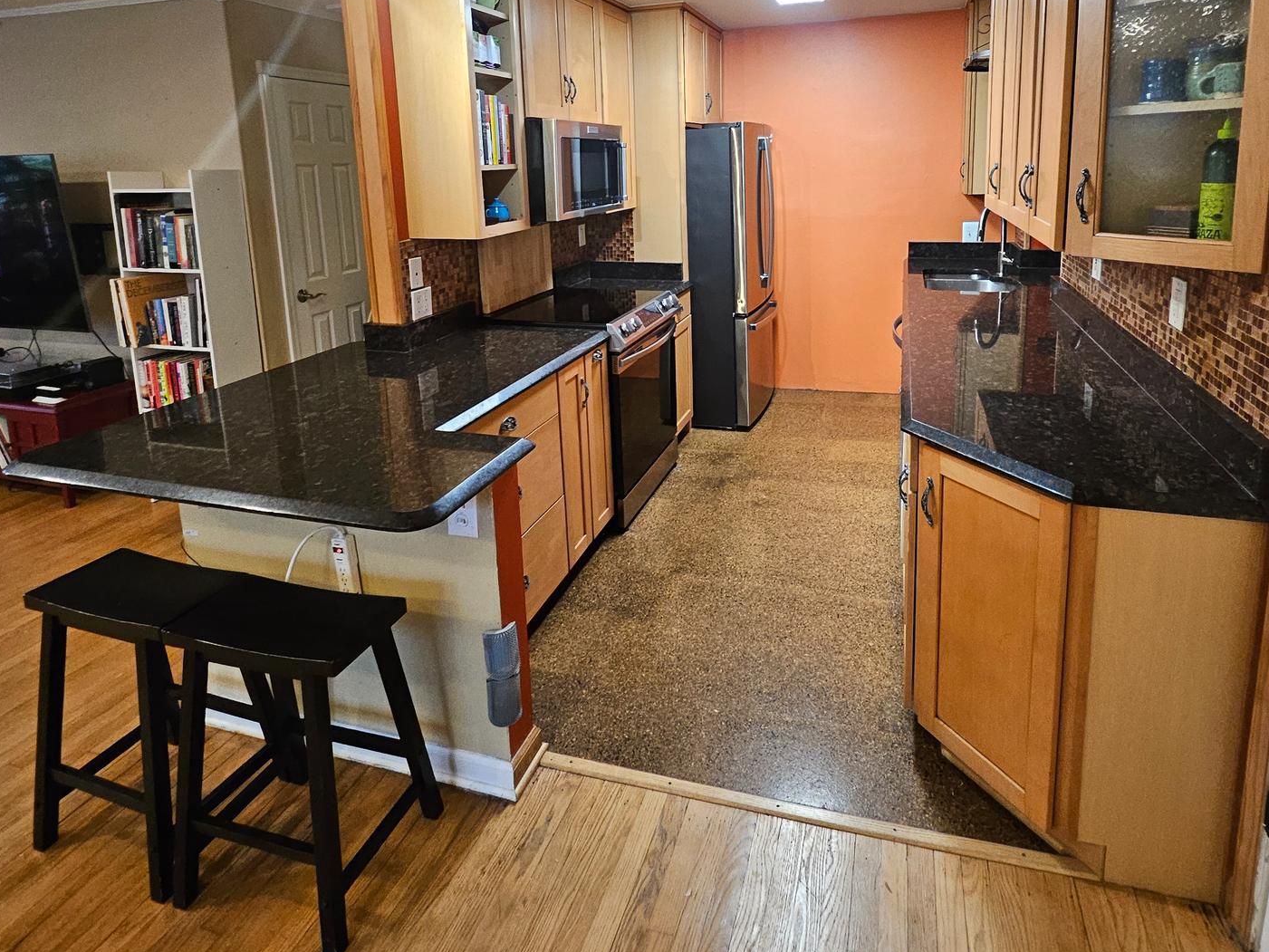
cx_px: 675
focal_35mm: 19
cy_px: 295
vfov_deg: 66.3
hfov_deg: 84.6
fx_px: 697
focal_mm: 1.7
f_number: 2.2
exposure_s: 1/60
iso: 250
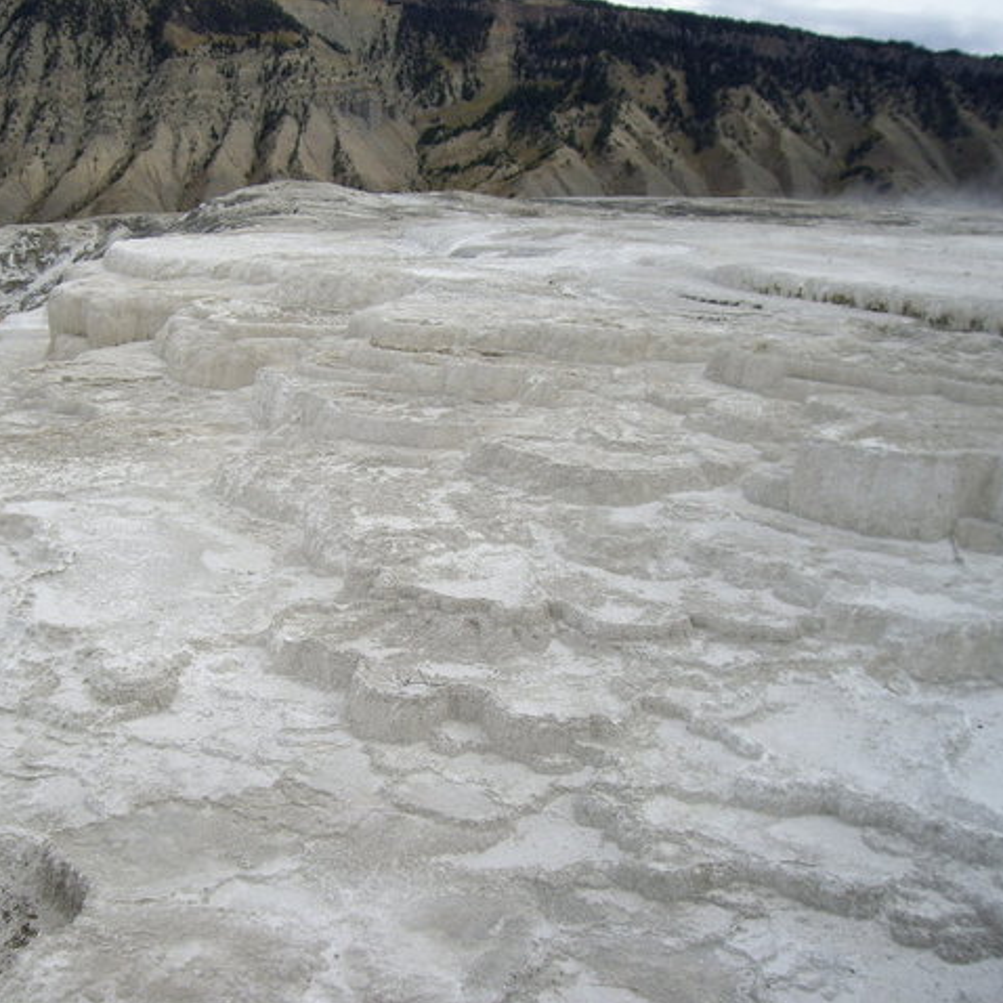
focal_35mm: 45
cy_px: 502
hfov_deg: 37.4
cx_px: 384
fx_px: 1475
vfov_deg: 37.6
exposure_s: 1/640
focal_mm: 6.2
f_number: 4.3
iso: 50
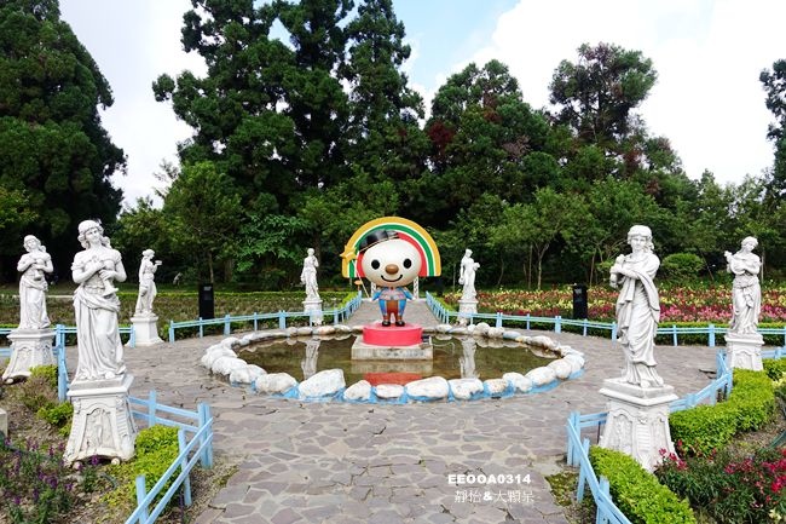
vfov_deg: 53.1
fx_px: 524
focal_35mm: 24
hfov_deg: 73.8
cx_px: 393
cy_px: 262
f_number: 4
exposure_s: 1/500
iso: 125
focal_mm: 8.8
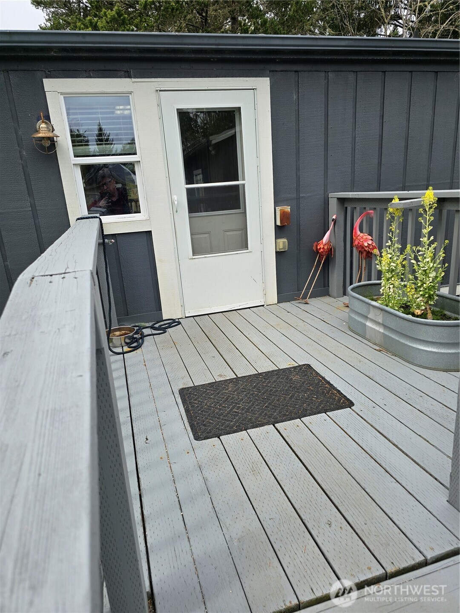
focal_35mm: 23
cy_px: 306
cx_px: 230
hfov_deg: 58.9
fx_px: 408
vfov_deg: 73.9
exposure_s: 1/412
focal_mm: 6.3
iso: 12
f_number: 1.7
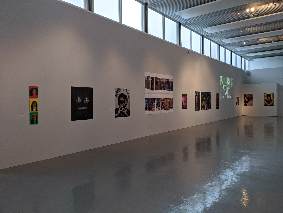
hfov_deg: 65.3
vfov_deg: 51.4
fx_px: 221
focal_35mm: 27
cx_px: 142
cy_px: 106
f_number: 1.8
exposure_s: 1/99.9
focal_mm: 4.44
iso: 75
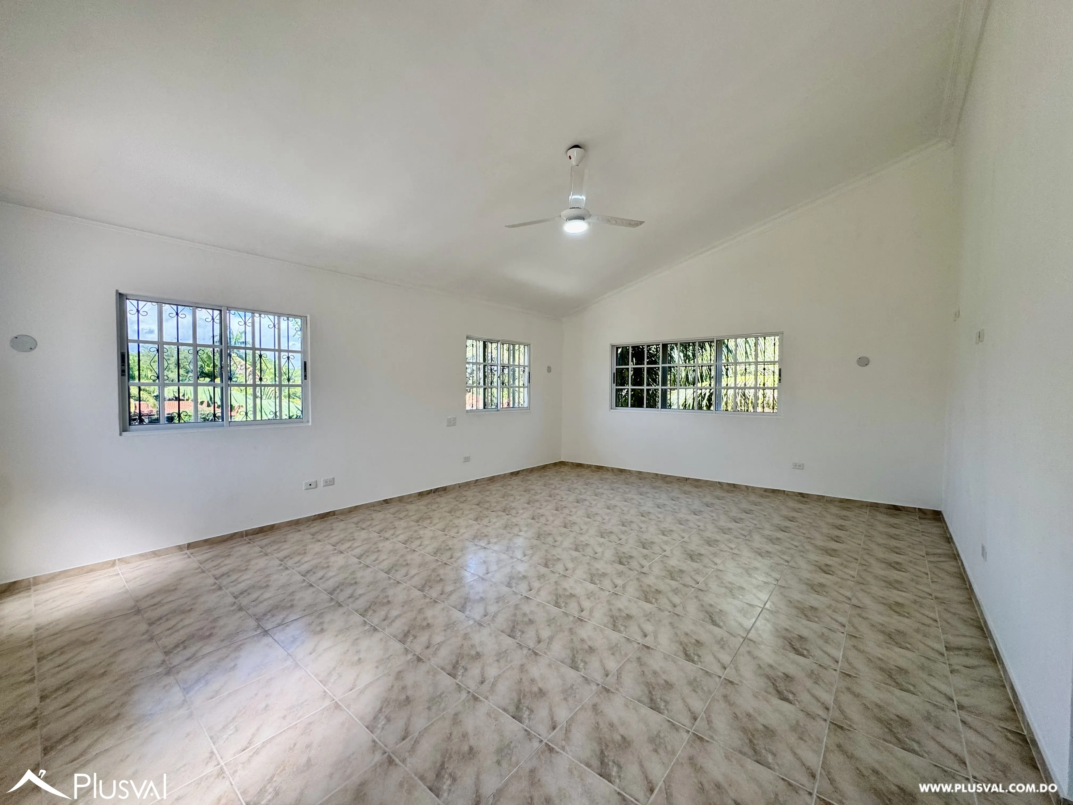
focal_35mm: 14
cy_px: 402
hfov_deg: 102.1
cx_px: 536
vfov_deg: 85.7
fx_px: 434
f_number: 2.2
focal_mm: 2.22
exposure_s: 1/131
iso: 40
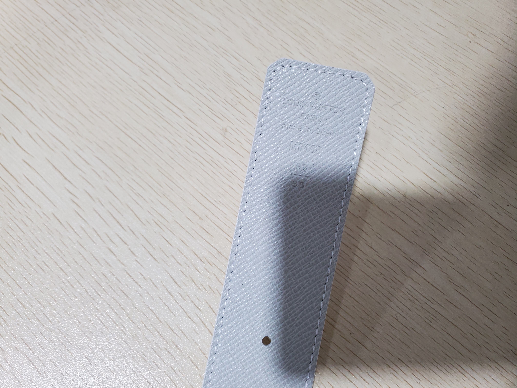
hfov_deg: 67.3
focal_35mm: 26
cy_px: 194
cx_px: 258
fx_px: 388
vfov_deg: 53.1
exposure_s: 1/100
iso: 125
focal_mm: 4.3
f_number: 2.4
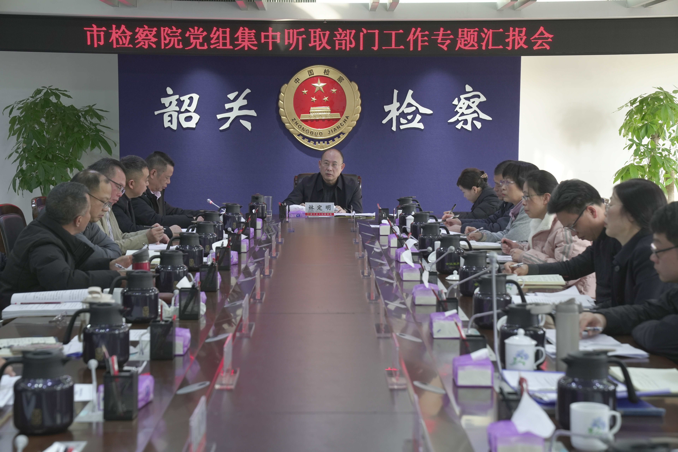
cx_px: 339
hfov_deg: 28.8
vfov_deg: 19.5
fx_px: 1318
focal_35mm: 70
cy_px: 226
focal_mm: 70
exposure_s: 1/50
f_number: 6.3
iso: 640
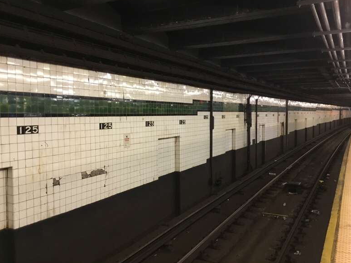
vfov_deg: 44.1
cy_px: 129
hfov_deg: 56.8
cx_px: 178
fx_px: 324
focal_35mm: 32
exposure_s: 1/20
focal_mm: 3.3
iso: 200
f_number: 2.4
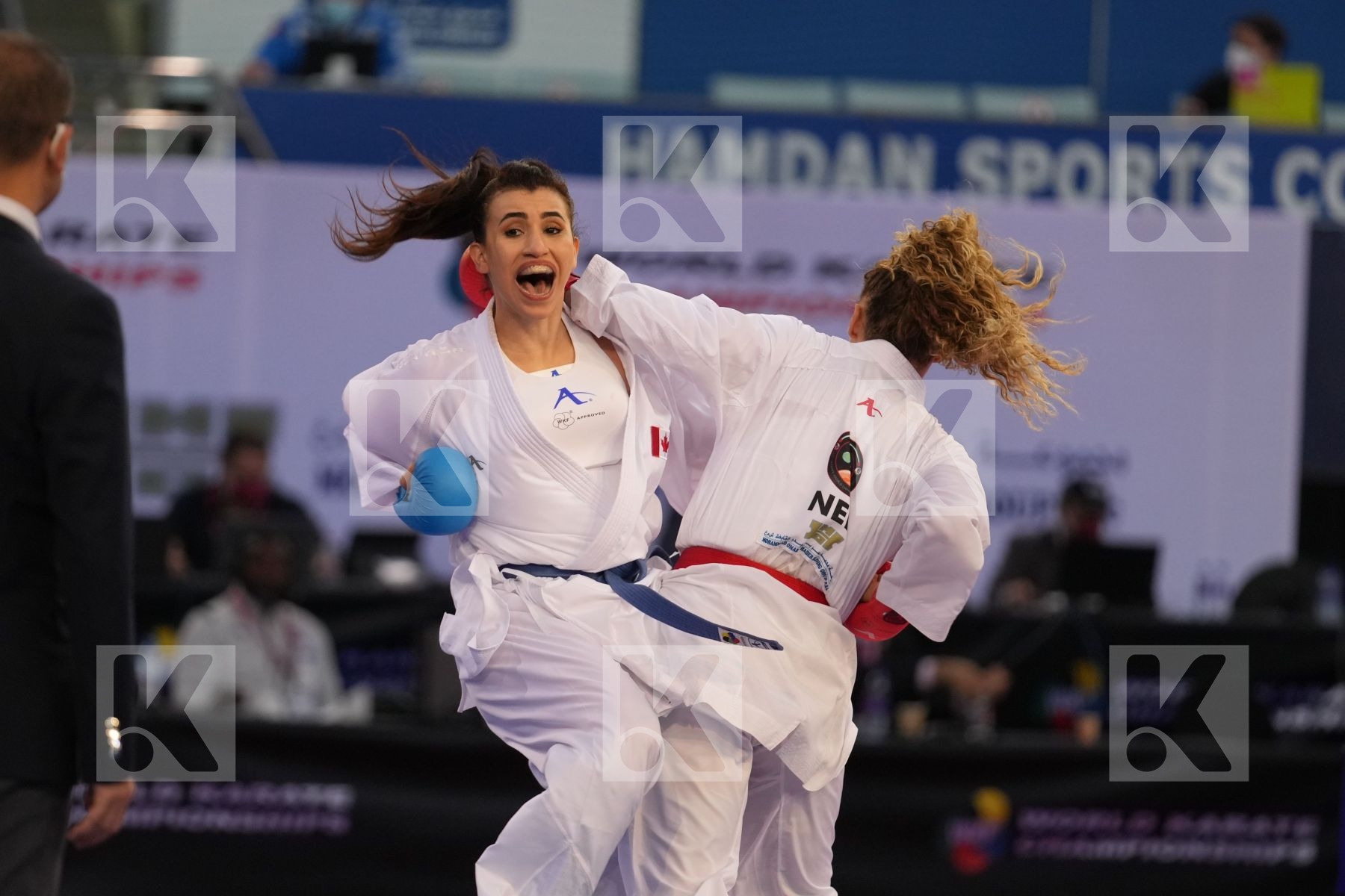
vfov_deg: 4.6
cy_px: 448
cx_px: 672
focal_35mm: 300
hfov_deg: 6.9
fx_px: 11207
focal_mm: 200
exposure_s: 1/1000
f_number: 2.8
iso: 1600
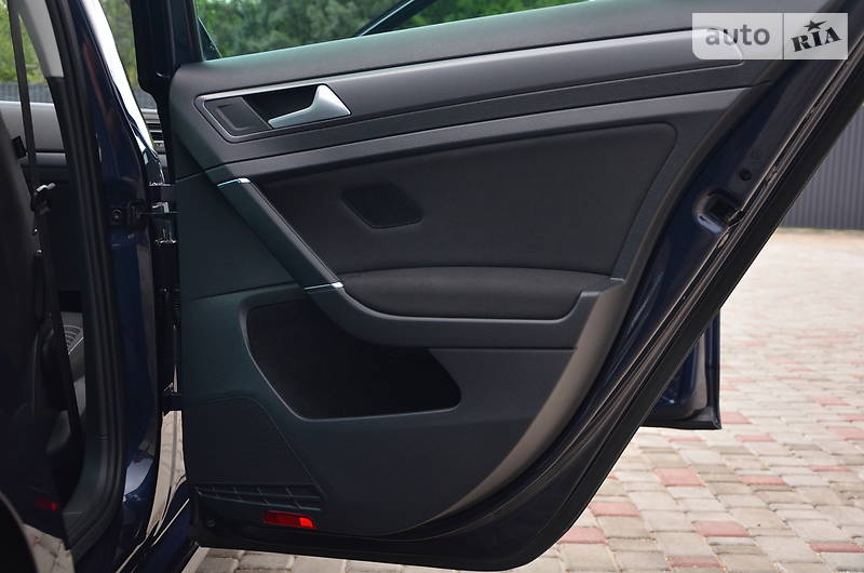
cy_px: 286
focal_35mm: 45
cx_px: 432
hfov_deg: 43.7
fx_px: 1078
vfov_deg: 29.7
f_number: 4.2
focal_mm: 30
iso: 800
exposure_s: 1/60
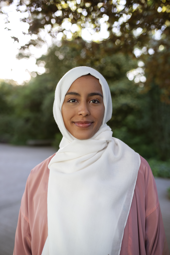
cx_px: 85
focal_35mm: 35
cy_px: 128
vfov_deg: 54.4
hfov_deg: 37.9
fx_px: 248
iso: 400
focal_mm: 35
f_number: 2.5
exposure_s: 1/320
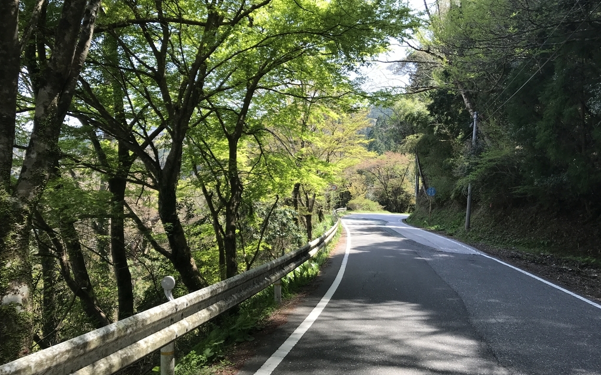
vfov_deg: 41.8
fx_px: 491
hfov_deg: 62.9
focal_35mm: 30
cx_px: 300
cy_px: 209
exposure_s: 1/481
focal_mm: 3.99
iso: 20
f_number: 1.8
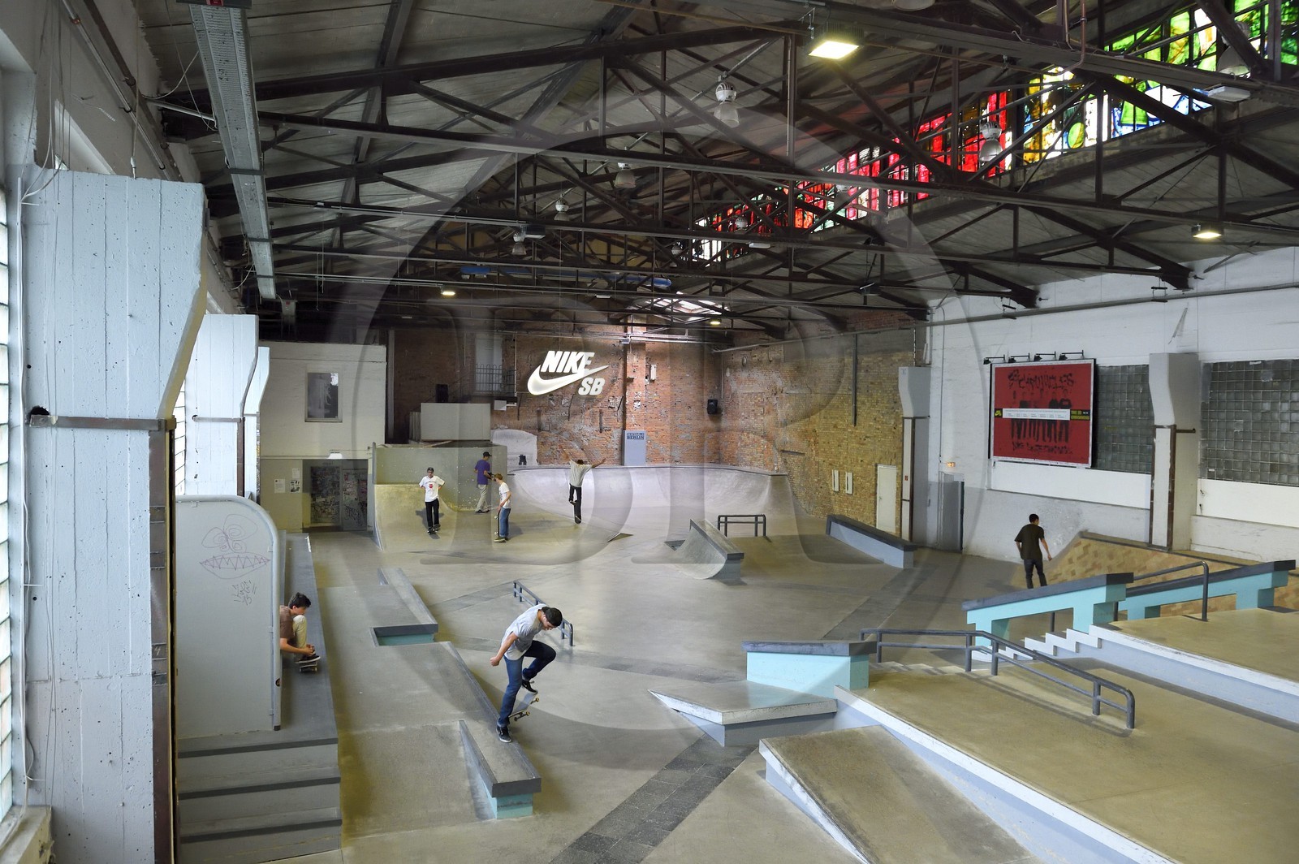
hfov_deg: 67.4
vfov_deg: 47.9
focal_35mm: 27
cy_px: 432
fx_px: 973
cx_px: 650
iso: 5000
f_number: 5
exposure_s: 1/200
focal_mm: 27
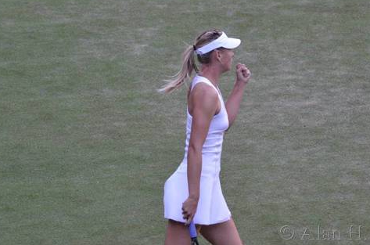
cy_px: 70
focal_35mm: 600
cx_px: 189
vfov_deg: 2.3
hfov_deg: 3.4
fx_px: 6152
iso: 2200
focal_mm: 270
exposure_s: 1/640
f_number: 5.3
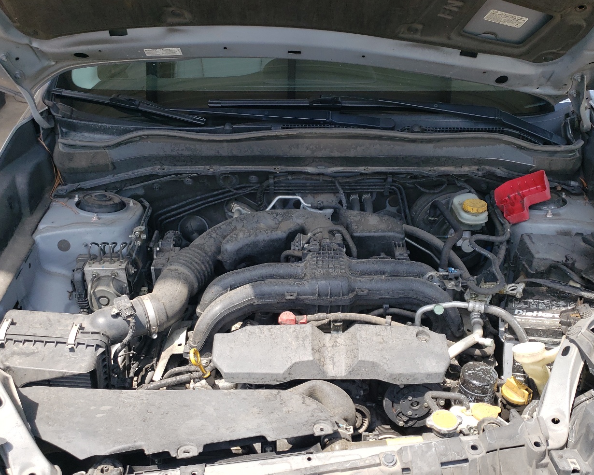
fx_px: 580
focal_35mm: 33
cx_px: 297
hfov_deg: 54.2
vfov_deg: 44.5
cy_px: 252
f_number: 1.5
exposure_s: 1/833
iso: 50
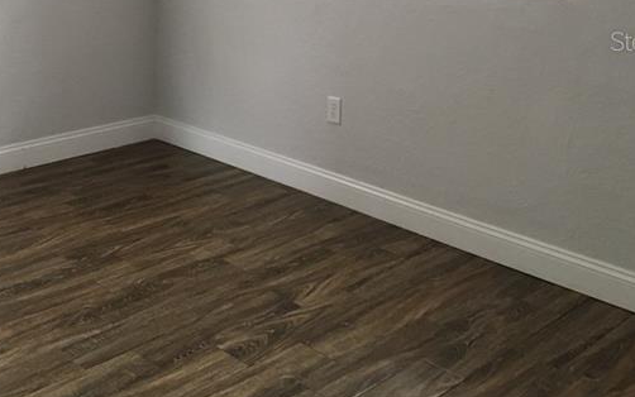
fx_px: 848
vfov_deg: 25.5
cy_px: 40
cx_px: 224
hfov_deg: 40.6
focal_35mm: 49
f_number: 2.2
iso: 200
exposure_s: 1/15
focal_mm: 4.15
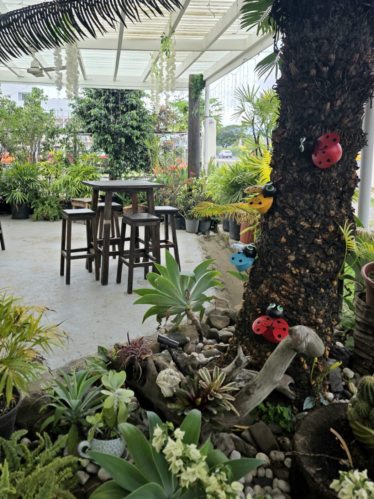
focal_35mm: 28
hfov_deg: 49.4
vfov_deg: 62.8
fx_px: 403
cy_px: 197
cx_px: 151
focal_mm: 6.3
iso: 80
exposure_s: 1/1667
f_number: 1.7
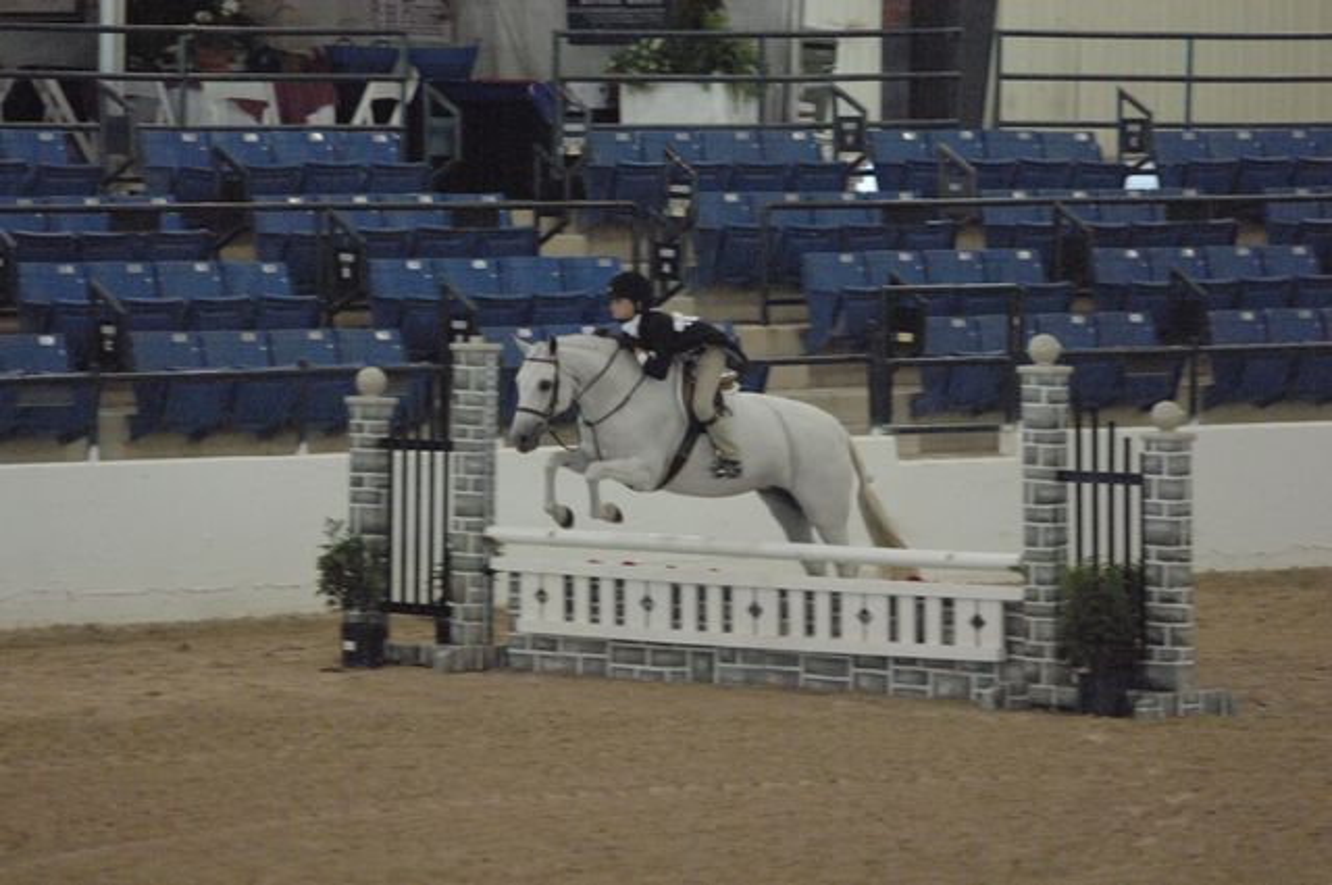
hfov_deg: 6.9
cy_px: 442
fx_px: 11086
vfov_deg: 4.6
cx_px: 666
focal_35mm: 300
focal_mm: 200
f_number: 2.8
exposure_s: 1/320
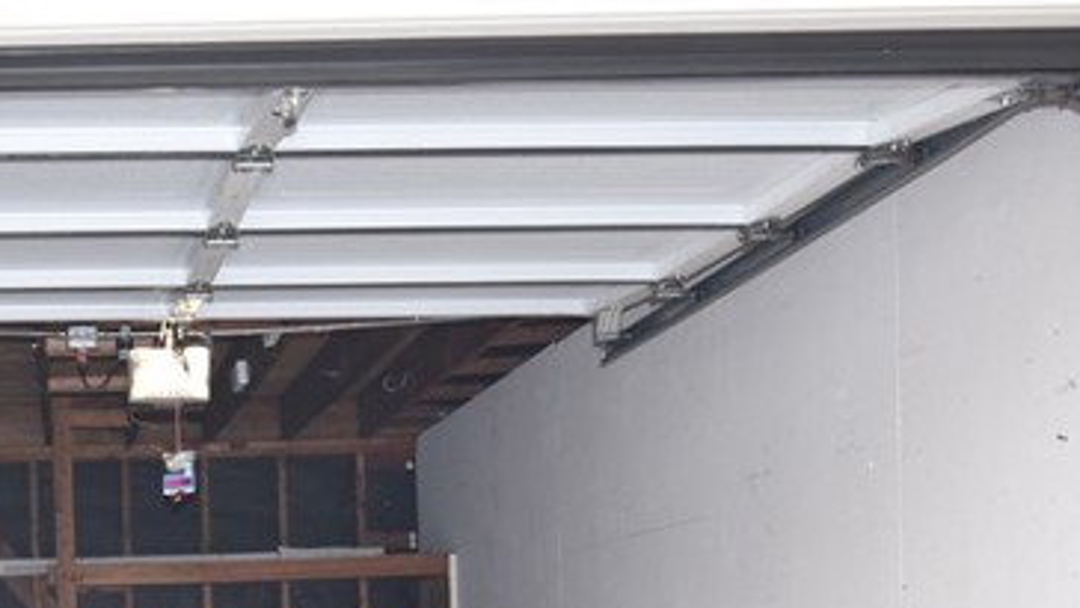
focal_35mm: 57
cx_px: 71
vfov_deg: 19.8
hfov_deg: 34.0
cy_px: 716
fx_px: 1646
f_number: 5.6
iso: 140
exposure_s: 1/125
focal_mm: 13
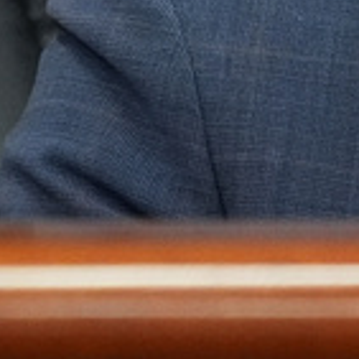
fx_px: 43589
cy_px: -65
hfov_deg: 0.5
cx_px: 896
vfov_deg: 0.5
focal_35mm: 3715
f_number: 2.8
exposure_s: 1/800
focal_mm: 400
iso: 4000
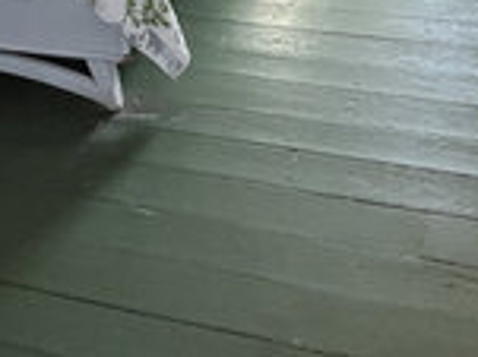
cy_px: -297
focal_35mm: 55
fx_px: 759
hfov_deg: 34.4
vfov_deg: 19.4
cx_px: 348
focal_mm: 1.57
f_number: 1.8
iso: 200
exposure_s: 1/99
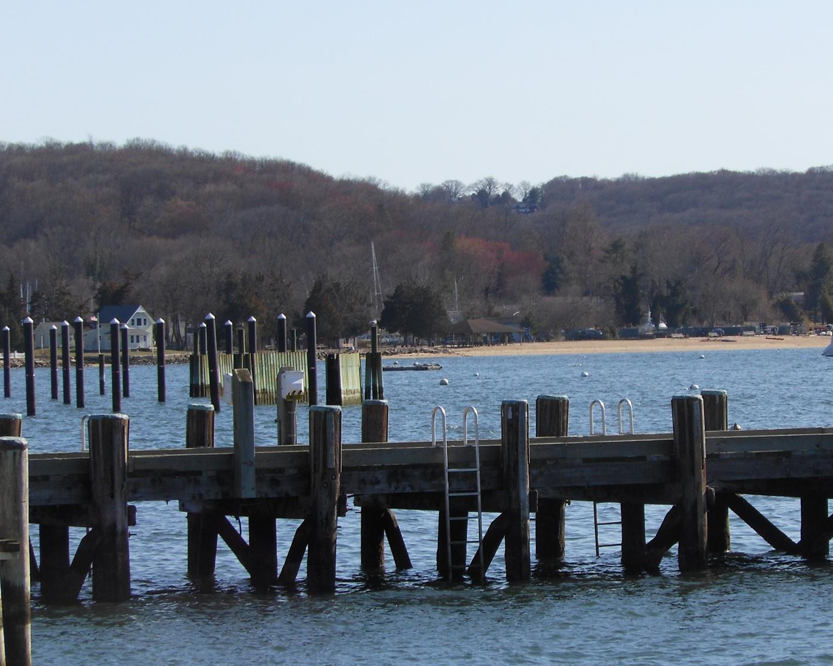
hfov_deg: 9.6
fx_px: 4956
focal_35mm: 201
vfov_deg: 7.7
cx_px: 525
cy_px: 351
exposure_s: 1/400
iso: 80
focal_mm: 25.3
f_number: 5.5
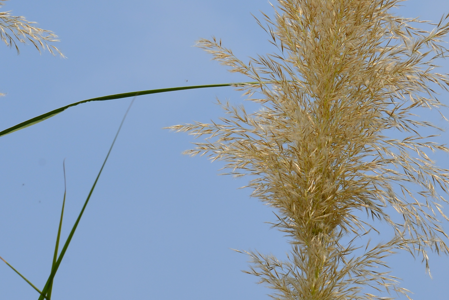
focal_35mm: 198
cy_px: 32
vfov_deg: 6.9
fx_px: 2470
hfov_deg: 10.4
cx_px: 147
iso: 200
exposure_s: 1/320
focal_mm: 70
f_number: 10
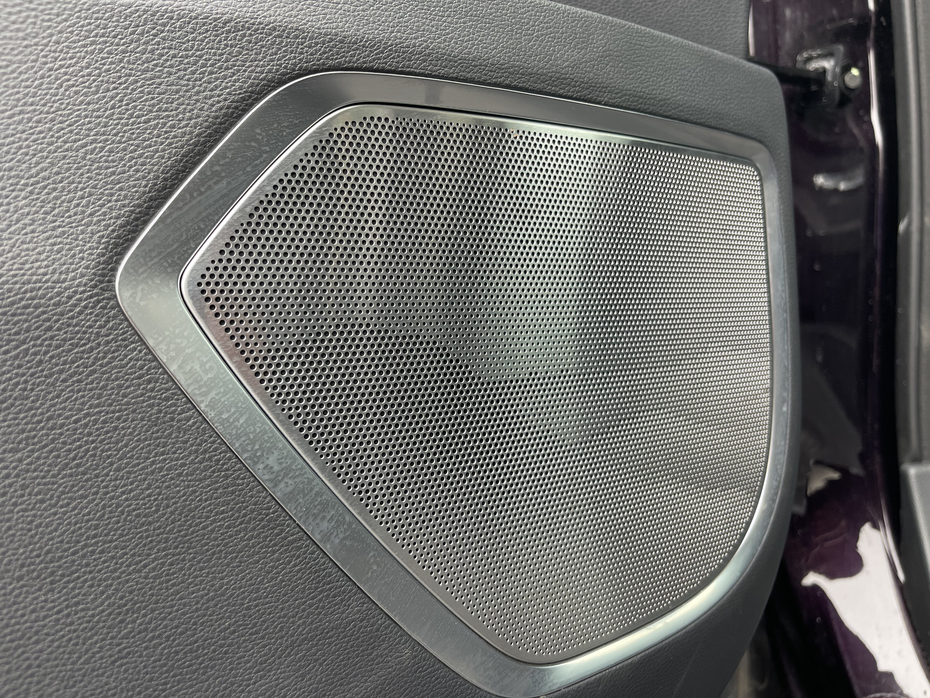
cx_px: 465
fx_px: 672
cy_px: 349
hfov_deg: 69.4
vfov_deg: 54.9
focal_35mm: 25
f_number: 1.6
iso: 125
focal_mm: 5.1
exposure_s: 1/121
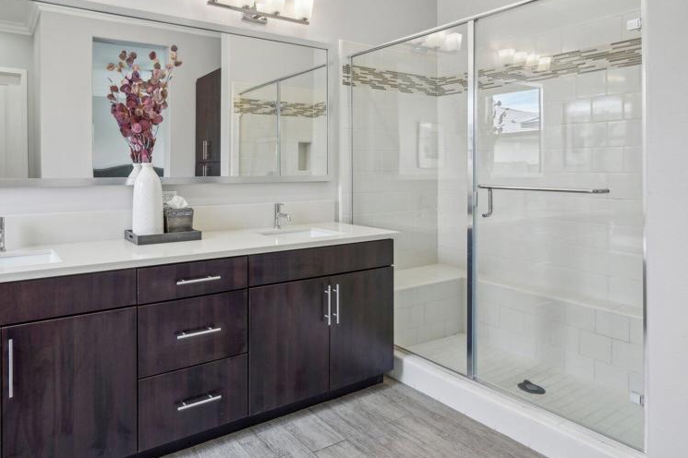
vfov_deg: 56.5
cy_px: 172
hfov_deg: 76.4
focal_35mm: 22
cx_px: 235
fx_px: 420
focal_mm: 16
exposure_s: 1/30
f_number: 8
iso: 400
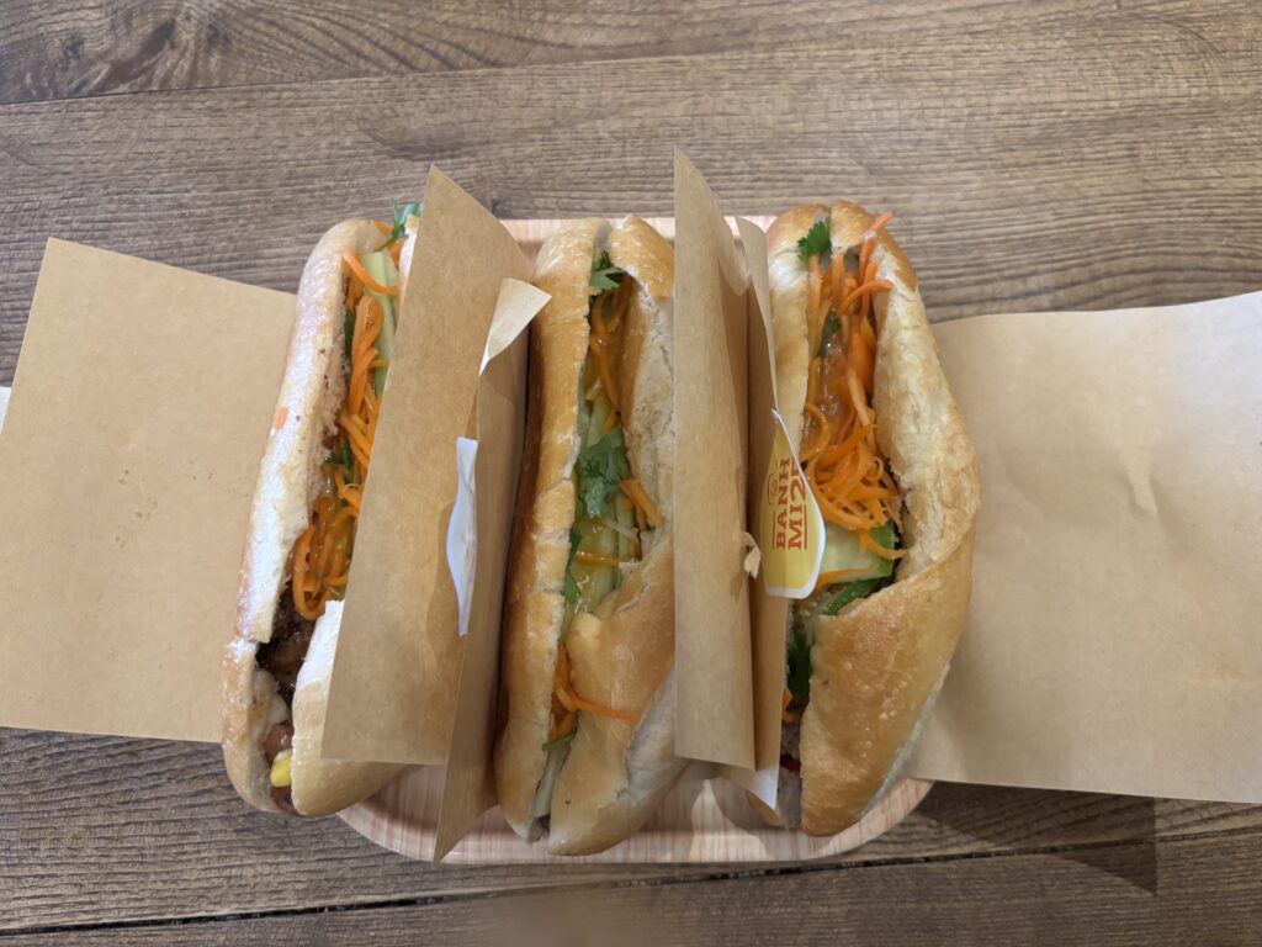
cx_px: 631
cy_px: 474
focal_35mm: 26
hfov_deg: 67.3
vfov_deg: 53.1
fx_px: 948
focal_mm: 5.96
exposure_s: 1/50
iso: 400
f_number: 1.6
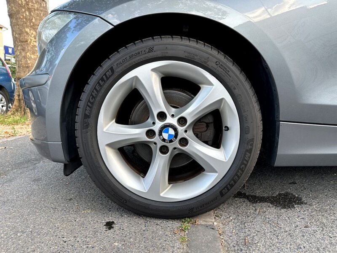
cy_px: 126
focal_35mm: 24
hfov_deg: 71.6
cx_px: 168
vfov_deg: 56.8
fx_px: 234
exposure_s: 1/145
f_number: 1.78
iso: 64
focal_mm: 6.86
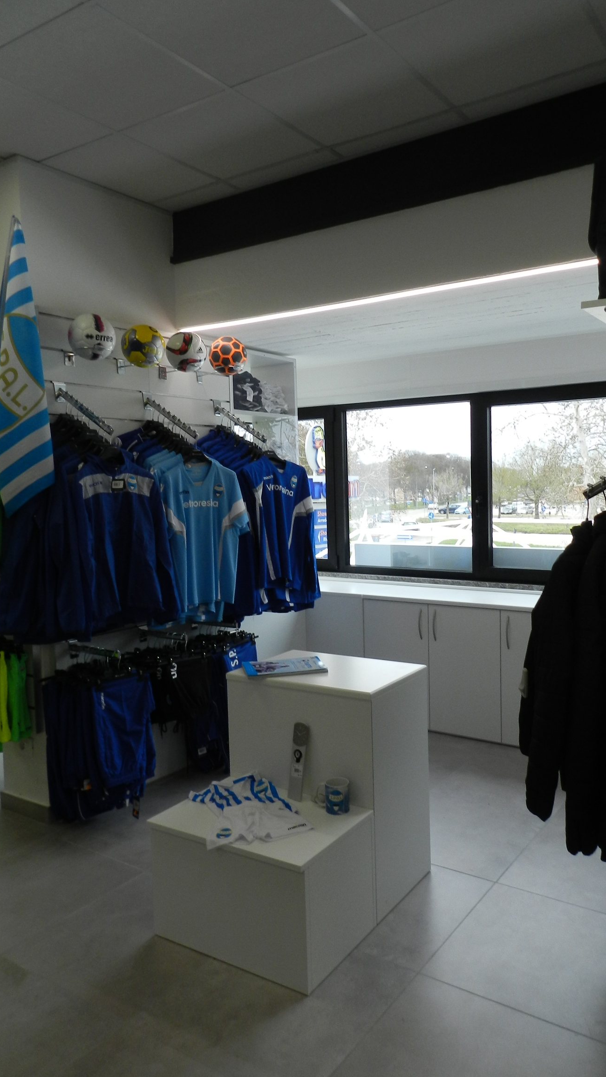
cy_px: 528
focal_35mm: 26
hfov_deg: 44.2
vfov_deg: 71.9
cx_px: 355
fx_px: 743
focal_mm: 4
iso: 160
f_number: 3.4
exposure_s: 1/160
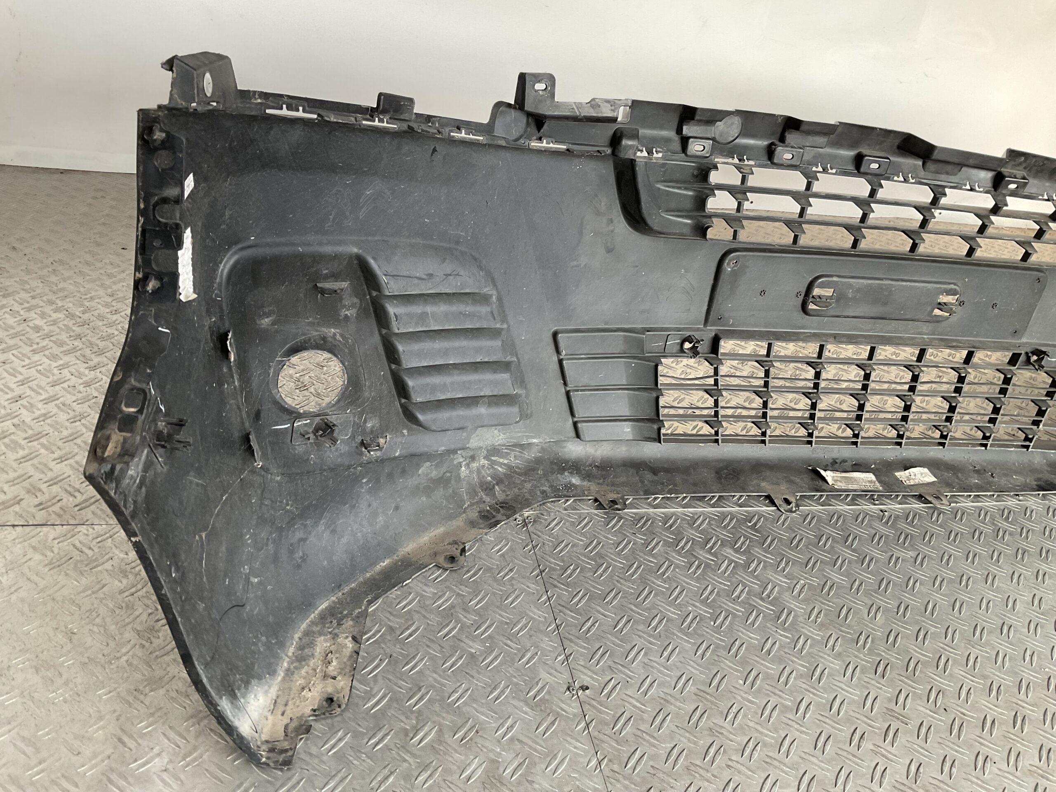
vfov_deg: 48.2
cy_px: 396
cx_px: 528
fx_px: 885
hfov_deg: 61.7
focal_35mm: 29
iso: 64
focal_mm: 3
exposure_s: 1/100
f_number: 1.8
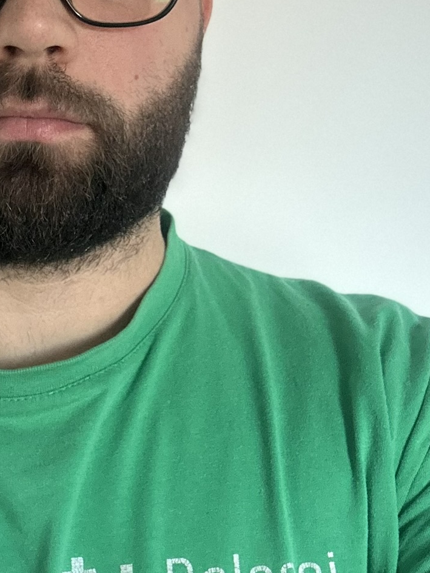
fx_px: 1076
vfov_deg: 29.6
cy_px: 178
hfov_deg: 22.1
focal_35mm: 65
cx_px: 46
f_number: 1.9
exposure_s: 1/40
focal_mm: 2.69
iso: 320
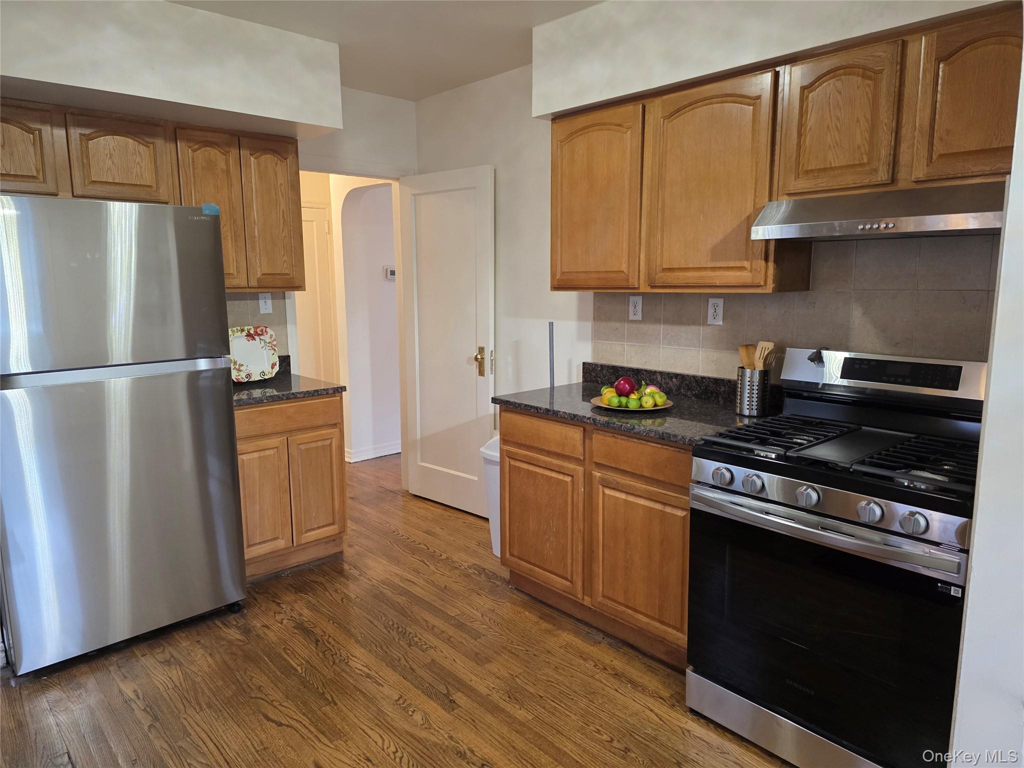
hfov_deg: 73.9
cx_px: 512
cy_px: 384
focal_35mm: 23
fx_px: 680
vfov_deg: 58.9
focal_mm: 6.3
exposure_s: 1/120
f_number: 1.7
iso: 500
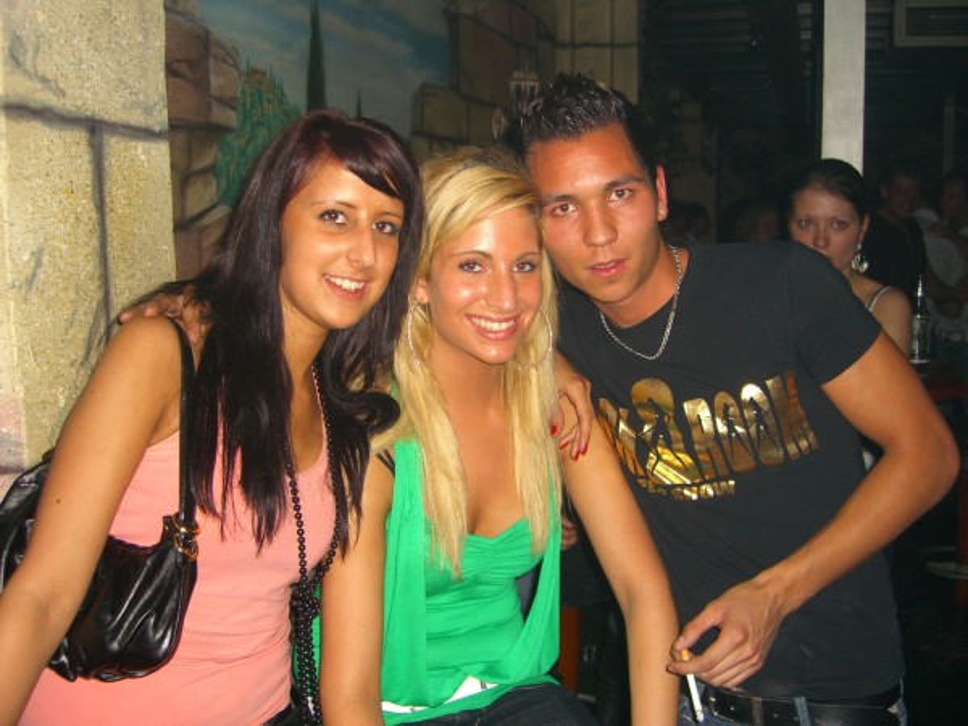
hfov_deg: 49.0
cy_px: 363
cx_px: 484
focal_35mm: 38
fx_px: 1063
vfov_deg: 37.7
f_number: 2.8
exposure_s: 1/60
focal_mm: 7.9
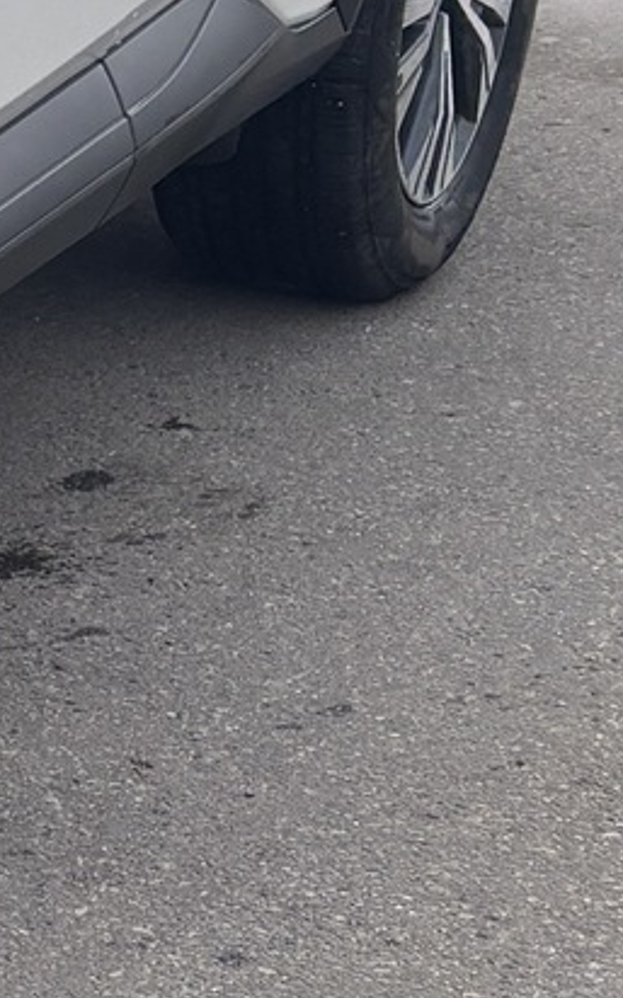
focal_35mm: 137
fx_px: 3727
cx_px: -1525
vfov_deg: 15.2
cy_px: 230
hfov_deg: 7.7
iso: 50
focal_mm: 5.96
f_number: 1.6
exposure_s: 1/918
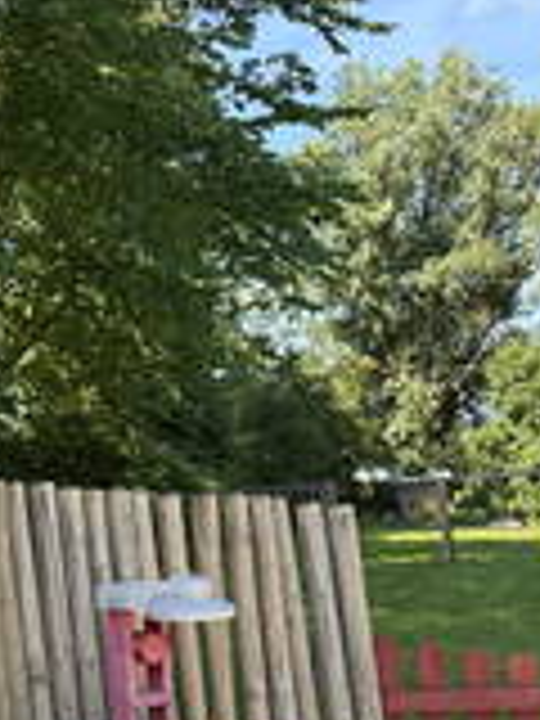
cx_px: -162
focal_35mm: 65
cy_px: 554
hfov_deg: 20.6
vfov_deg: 29.3
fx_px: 1352
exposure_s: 1/364
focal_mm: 5.96
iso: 50
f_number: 1.6
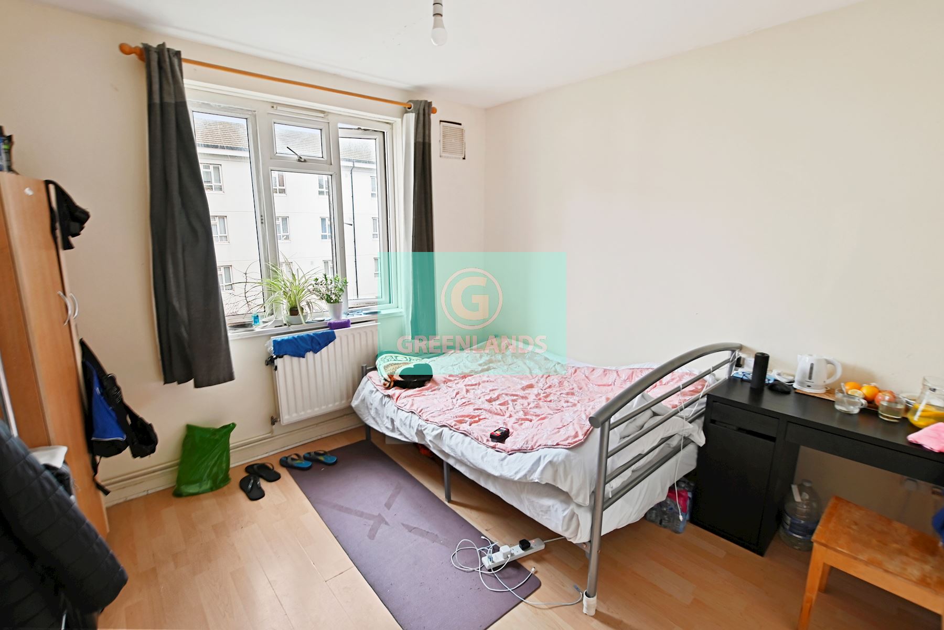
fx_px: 393
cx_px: 472
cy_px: 315
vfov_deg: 77.3
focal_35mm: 15
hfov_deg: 100.4
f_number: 5.6
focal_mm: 10
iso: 320
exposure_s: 1/3
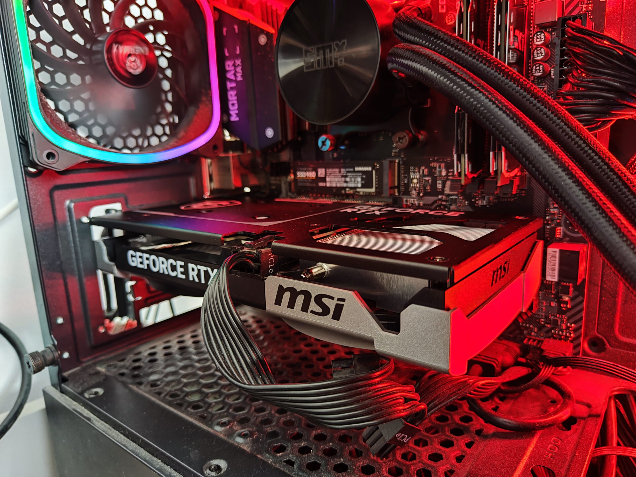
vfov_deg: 56.8
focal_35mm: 24
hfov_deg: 71.6
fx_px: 441
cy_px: 238
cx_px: 318
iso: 536
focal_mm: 5.59
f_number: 1.88
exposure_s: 1/33.3
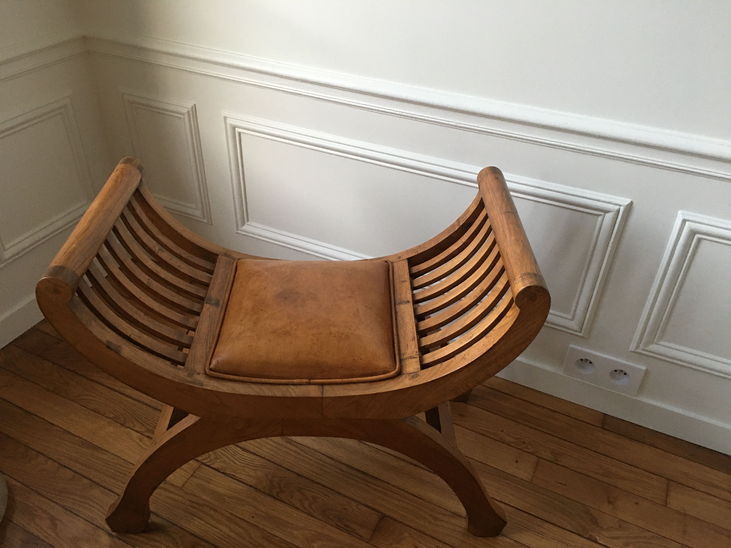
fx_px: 612
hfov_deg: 61.7
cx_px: 366
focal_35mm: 29
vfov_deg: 48.2
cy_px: 274
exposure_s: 1/10
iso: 100
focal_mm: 4.15
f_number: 2.2
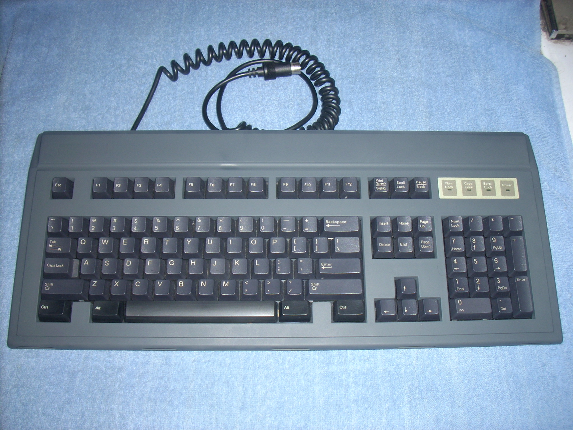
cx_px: 286
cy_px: 215
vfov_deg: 38.7
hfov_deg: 50.1
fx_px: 612
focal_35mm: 37
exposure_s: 1/60
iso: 64
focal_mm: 6.2
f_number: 2.8
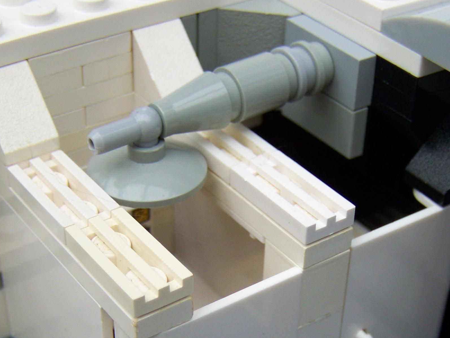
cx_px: 257
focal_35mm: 73
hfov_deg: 26.7
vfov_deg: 19.9
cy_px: 291
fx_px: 949
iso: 64
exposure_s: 1/160
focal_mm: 6.3
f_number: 2.8
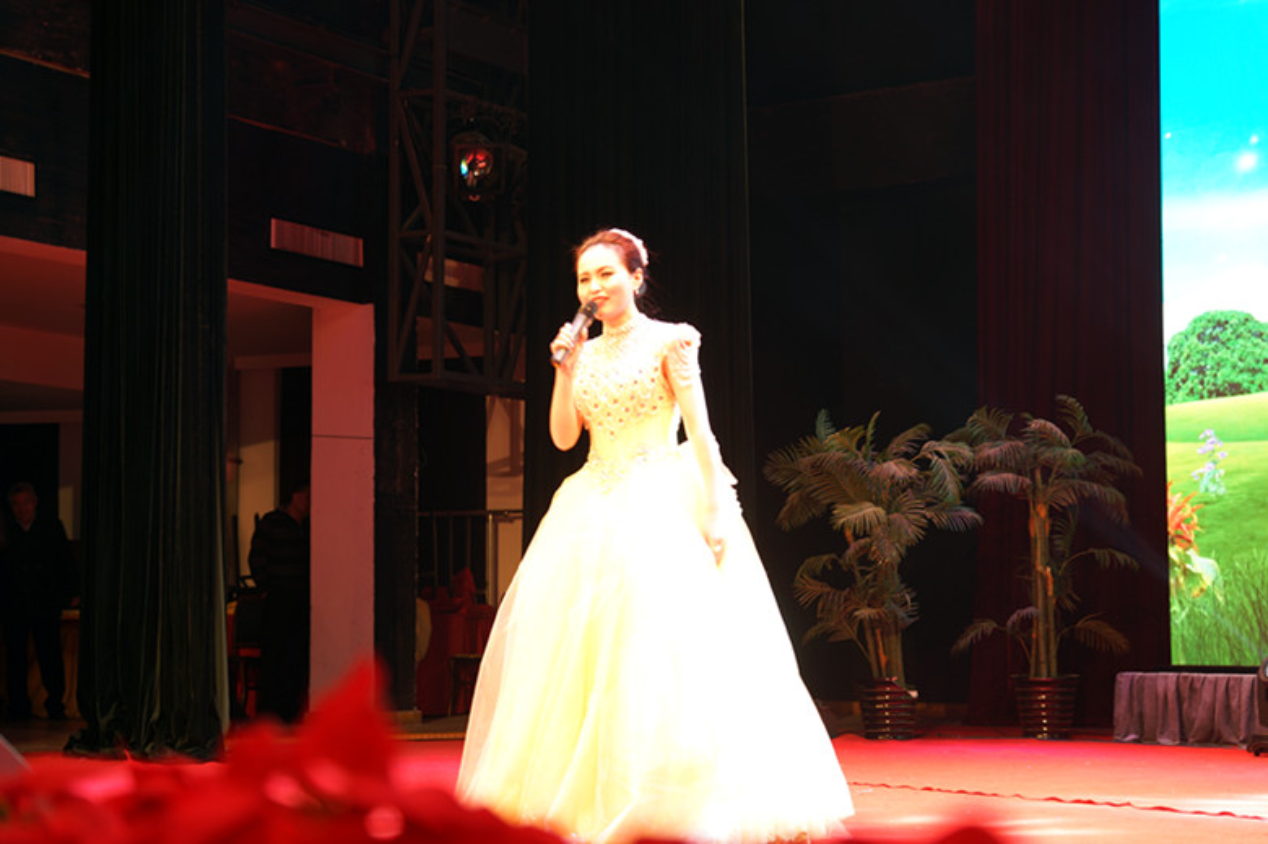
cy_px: 422
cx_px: 634
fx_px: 2640
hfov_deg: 27.0
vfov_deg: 18.2
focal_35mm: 75
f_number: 2.8
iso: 50
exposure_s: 1/6
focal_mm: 50
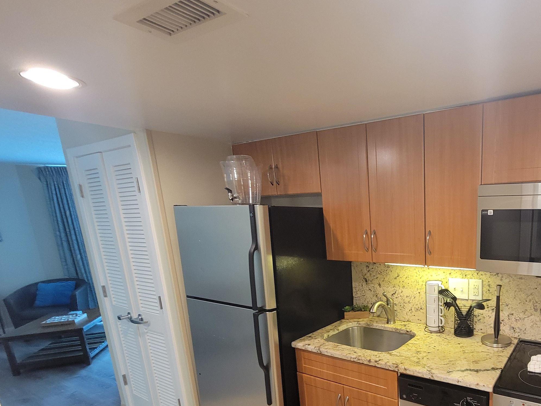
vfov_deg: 63.5
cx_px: 412
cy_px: 285
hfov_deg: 75.2
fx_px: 313
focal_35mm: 20
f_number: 2.2
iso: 320
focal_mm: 2.2
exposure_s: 1/60
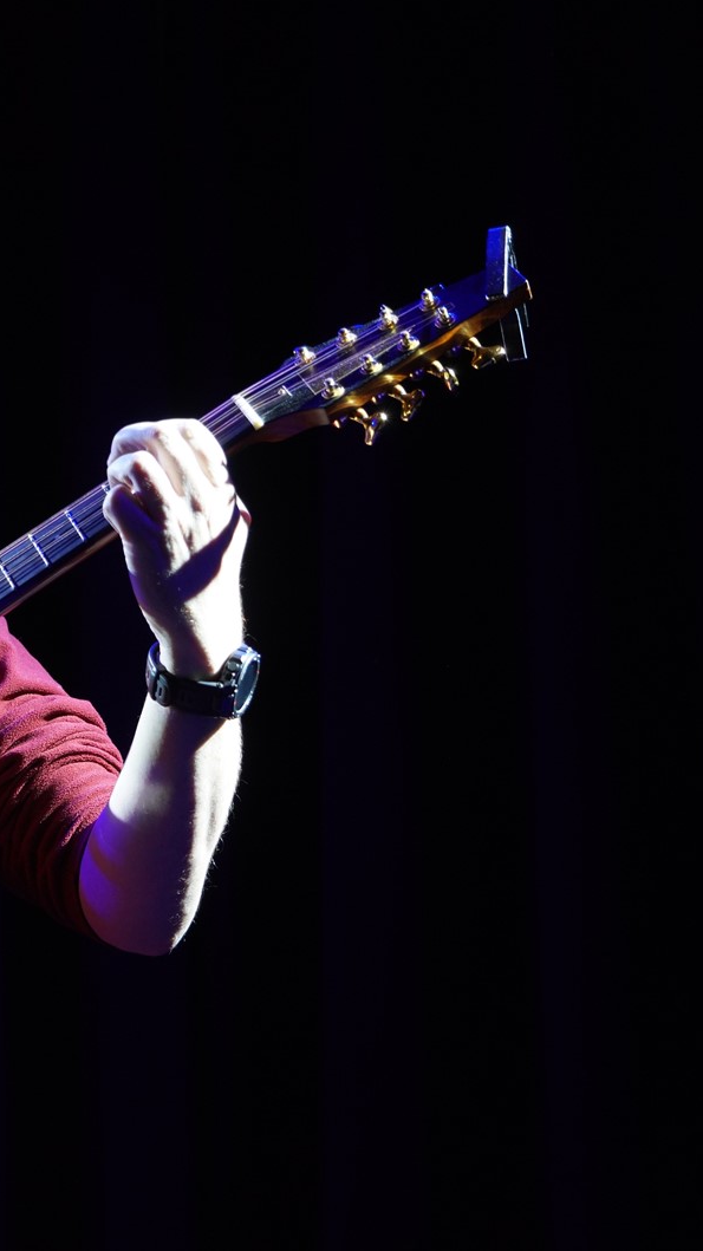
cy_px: 622
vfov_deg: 27.9
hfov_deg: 15.4
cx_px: -79
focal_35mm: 76
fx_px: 2521
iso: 800
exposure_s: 1/160
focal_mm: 48
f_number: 4
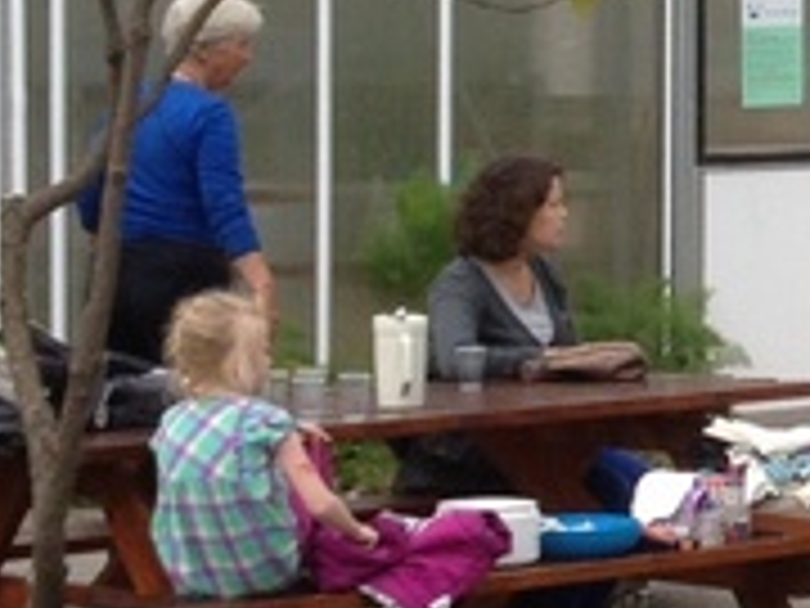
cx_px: 1636
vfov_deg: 7.1
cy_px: 261
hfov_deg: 8.9
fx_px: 4867
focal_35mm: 208
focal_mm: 4.28
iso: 50
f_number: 2.4
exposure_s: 1/1004
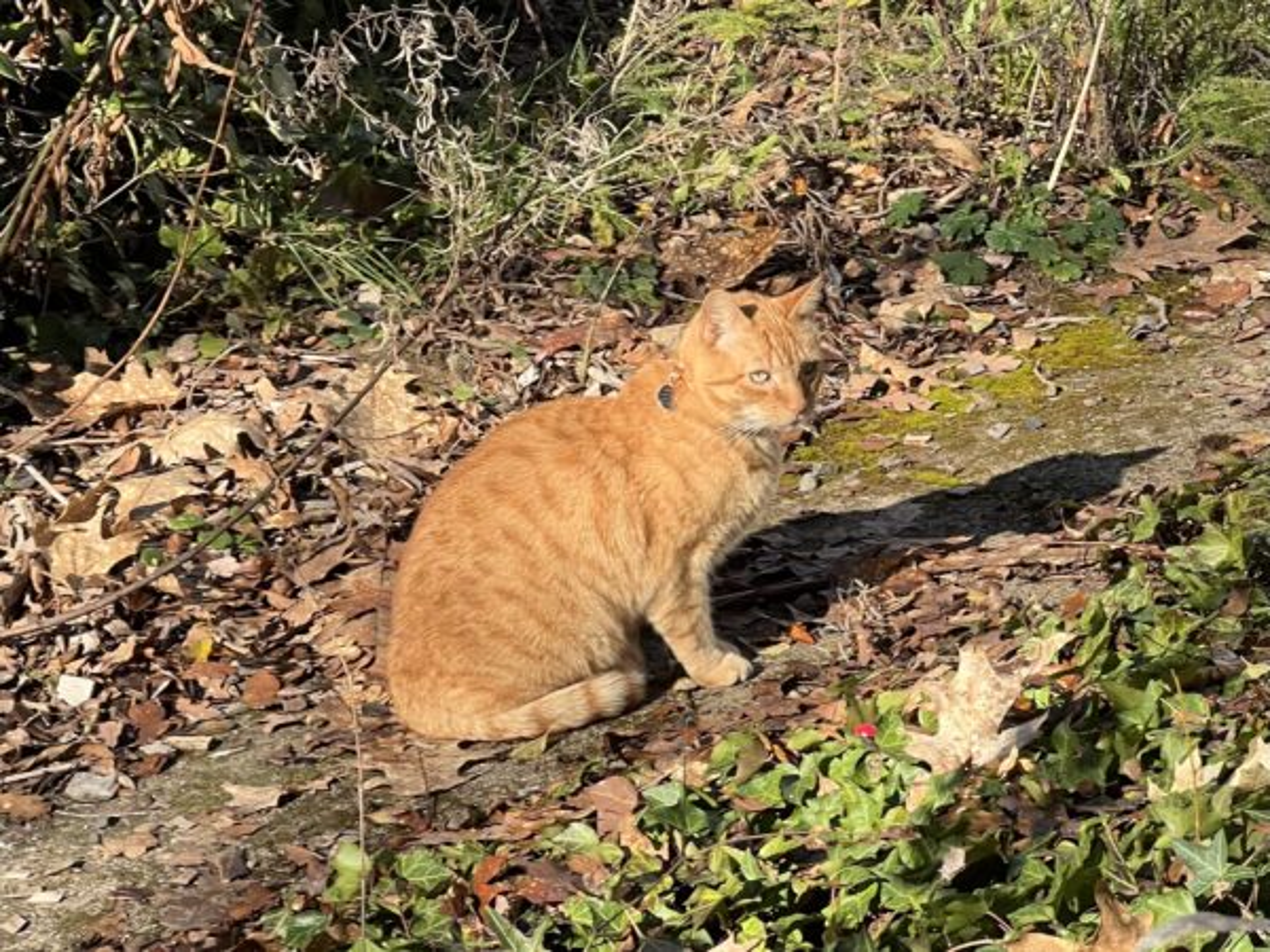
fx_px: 2825
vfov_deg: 19.1
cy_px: 476
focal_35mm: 77
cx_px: 635
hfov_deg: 25.3
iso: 32
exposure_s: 1/176
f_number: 2.8
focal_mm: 9
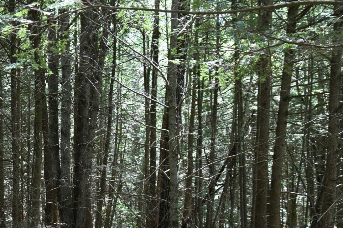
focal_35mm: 66
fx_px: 629
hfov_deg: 29.5
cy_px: 201
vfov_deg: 20.2
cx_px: 46
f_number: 8
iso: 1600
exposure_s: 1/50
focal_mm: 35
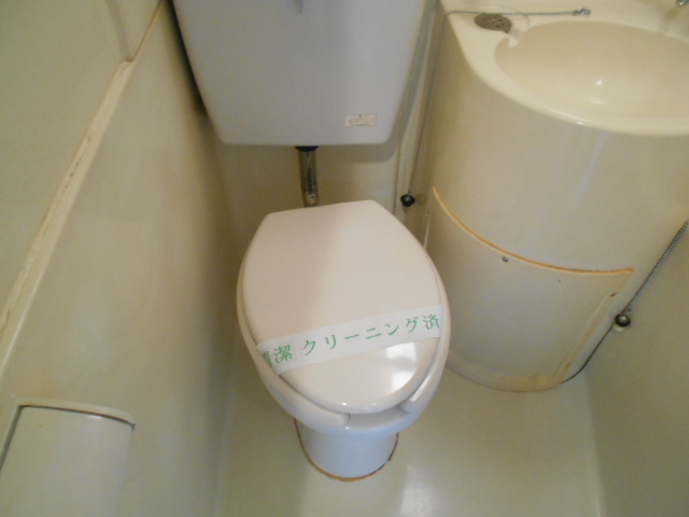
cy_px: 258
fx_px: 518
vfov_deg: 53.1
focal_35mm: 26
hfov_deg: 67.3
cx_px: 344
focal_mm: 4.6
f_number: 3.2
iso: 400
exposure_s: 1/25
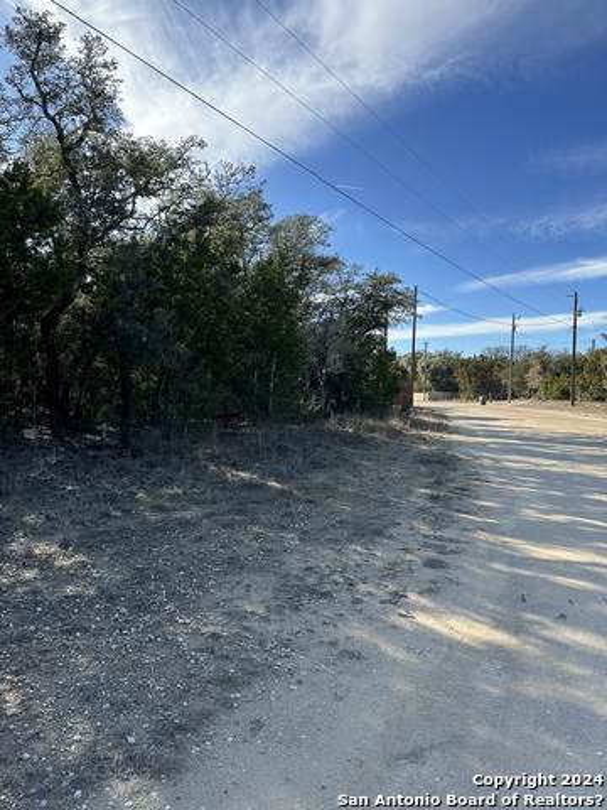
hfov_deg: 56.8
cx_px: 304
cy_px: 405
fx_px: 561
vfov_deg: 71.6
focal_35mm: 24
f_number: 1.78
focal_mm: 6.86
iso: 80
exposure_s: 1/2299
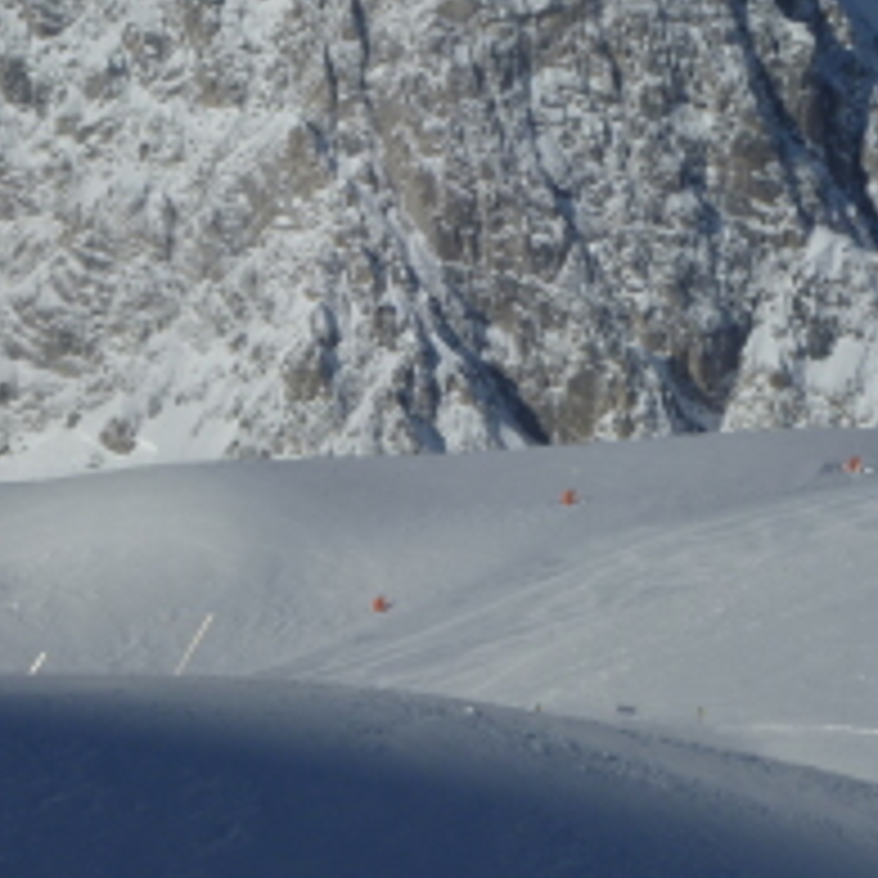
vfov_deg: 4.8
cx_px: 437
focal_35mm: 362
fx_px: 10388
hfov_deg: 4.8
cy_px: 248
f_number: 5.8
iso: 80
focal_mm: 29.9
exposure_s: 1/800
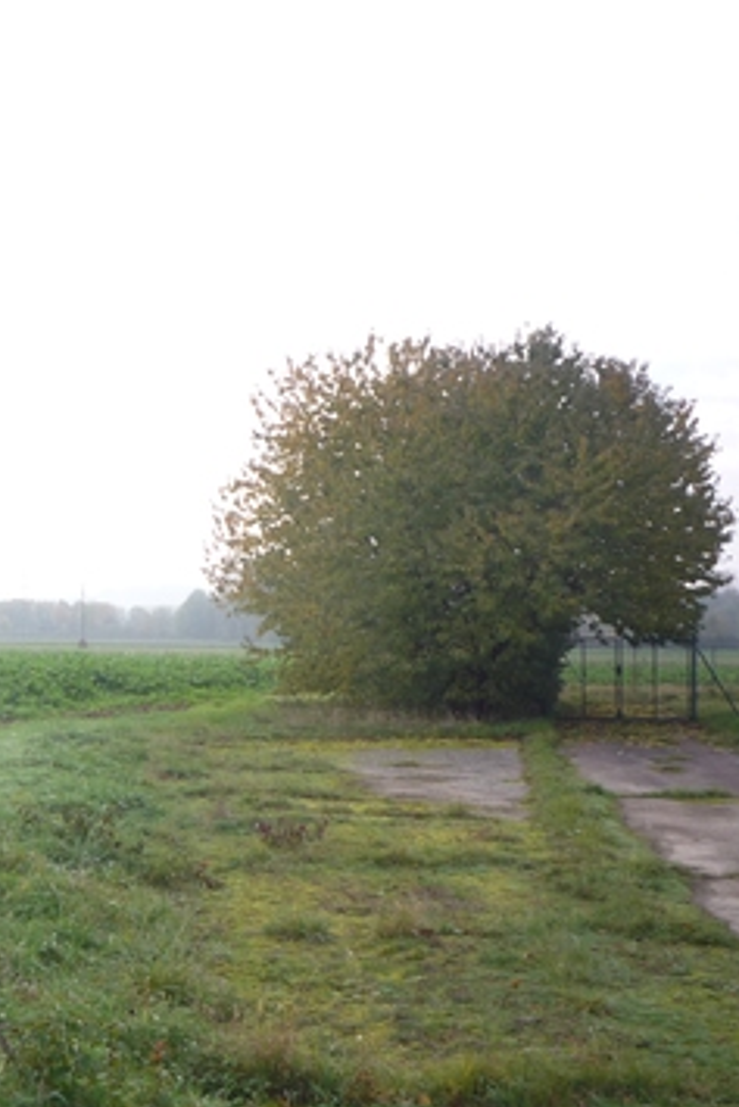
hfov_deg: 28.5
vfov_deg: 43.6
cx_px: 50
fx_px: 1384
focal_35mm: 45
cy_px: 555
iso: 100
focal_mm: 5.2
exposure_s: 1/160
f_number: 4
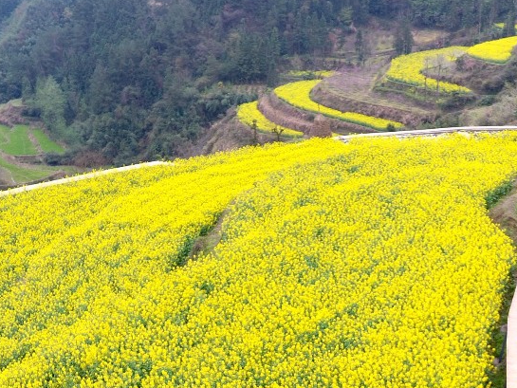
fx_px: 702
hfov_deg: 40.1
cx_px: 329
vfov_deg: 27.6
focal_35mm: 47
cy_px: 453
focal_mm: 3.61
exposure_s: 1/127
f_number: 2.8
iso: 100
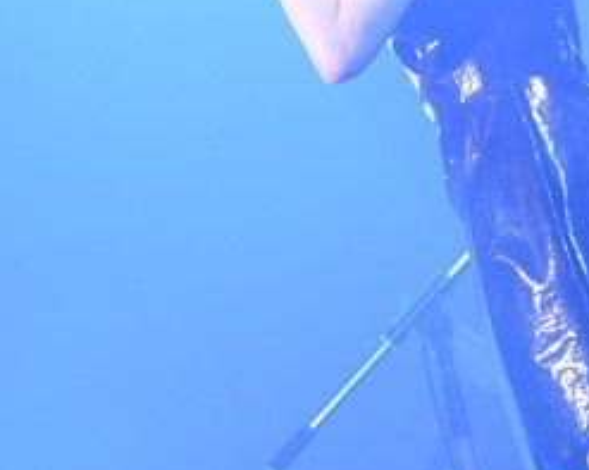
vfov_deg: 3.7
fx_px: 7365
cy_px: 64
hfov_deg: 4.6
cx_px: 636
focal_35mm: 423
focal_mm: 185
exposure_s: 1/160
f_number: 5
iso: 2500
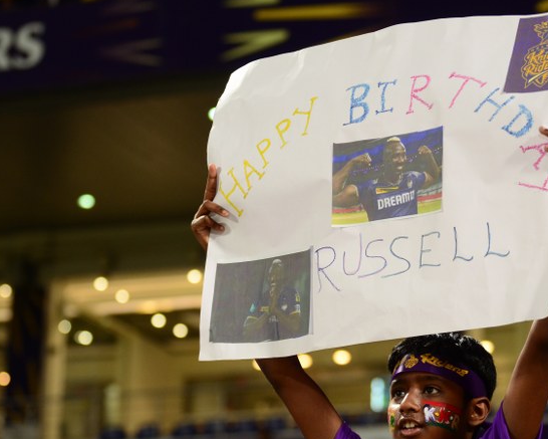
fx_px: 2336
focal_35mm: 144
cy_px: 260
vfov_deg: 10.7
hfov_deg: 13.3
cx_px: 392
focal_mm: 70
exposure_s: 1/320
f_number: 2.8
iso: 800
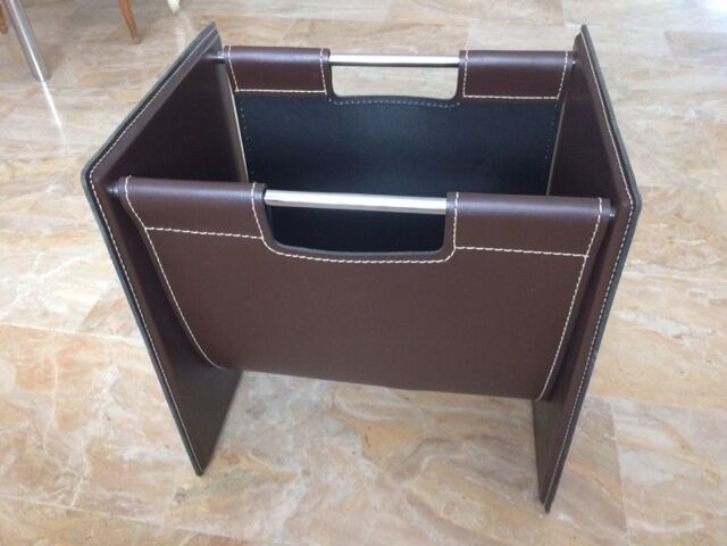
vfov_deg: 48.2
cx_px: 364
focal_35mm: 29
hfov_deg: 61.7
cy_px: 273
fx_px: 609
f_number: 2.2
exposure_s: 1/33
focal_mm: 4.15
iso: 320
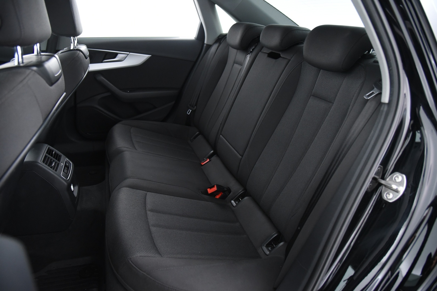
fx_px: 291
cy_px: 146
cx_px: 218
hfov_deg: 73.7
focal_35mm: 24
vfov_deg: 53.2
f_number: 4
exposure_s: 1/20
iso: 4000
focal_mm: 24
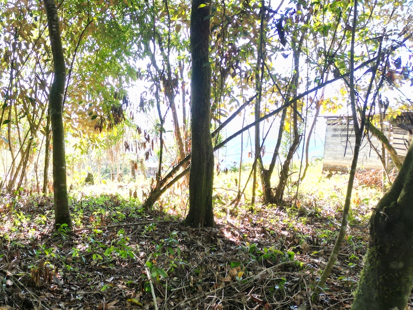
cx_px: 98
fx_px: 453
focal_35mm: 38
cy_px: 180
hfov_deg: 47.0
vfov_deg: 37.6
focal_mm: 6.72
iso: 100
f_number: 1.7
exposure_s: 1/160
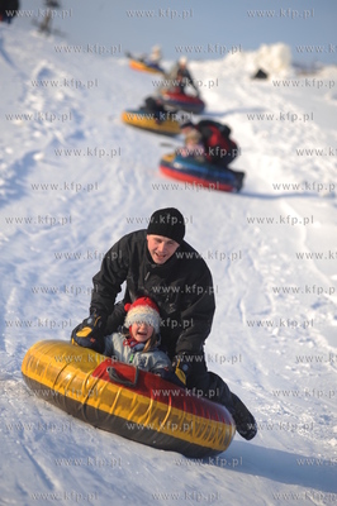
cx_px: 168
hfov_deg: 6.9
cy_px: 253
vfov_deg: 10.3
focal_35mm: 200
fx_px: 2813
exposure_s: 1/640
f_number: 5
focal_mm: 200
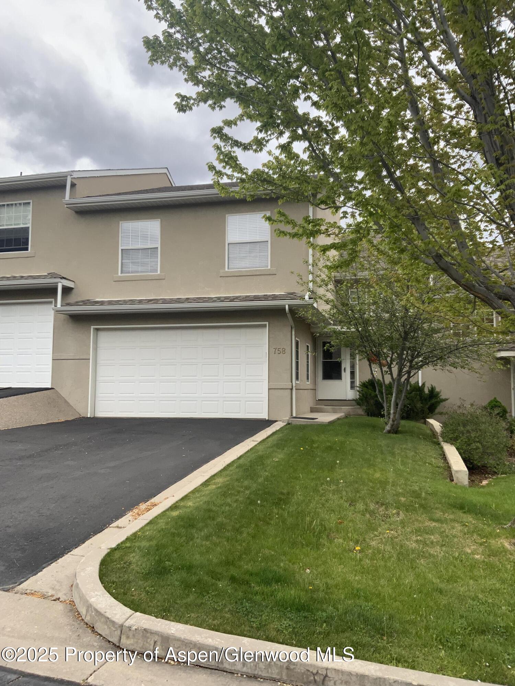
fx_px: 575
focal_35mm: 29
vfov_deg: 61.7
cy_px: 343
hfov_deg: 48.2
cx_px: 258
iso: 16
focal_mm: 3
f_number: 1.8
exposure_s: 1/580
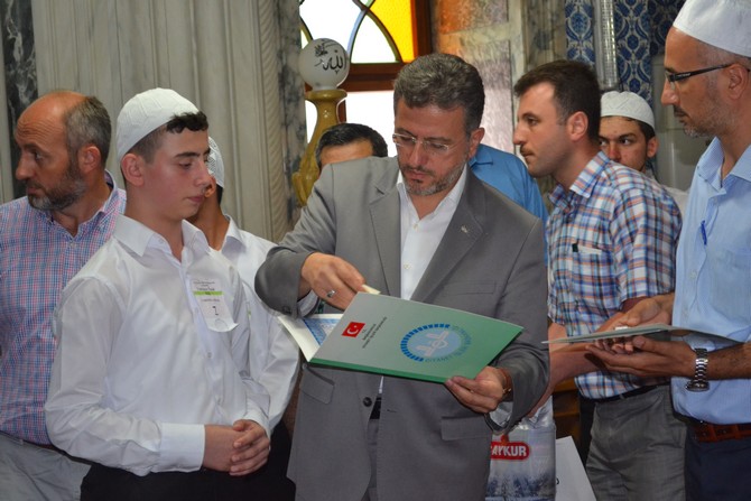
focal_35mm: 82
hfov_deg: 24.6
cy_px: 250
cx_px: 376
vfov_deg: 16.6
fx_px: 1721
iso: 2000
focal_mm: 55
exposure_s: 1/60
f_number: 5.6
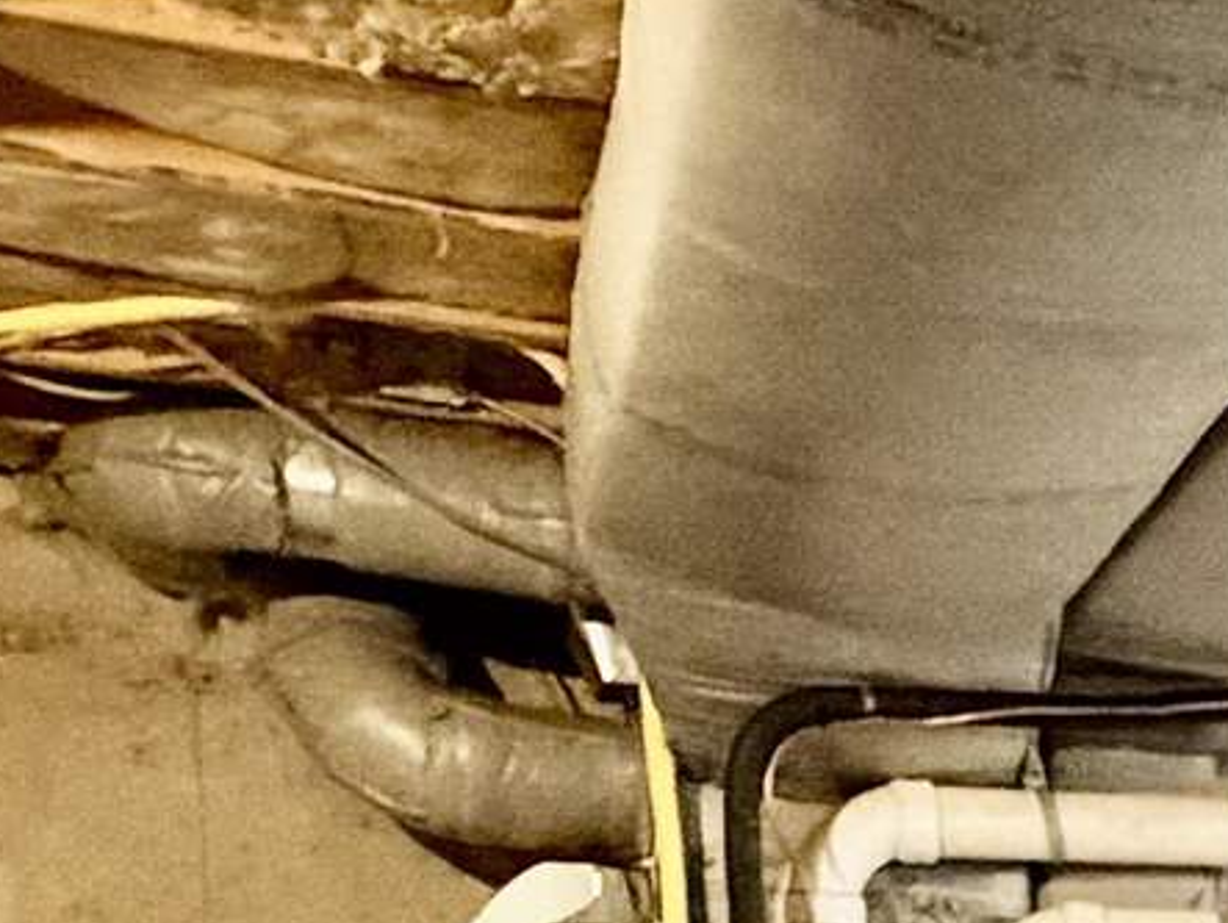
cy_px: 1699
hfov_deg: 16.2
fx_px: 3444
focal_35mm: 97
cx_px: 2376
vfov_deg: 13.6
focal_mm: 2.22
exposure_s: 1/40
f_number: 2.2
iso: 1000
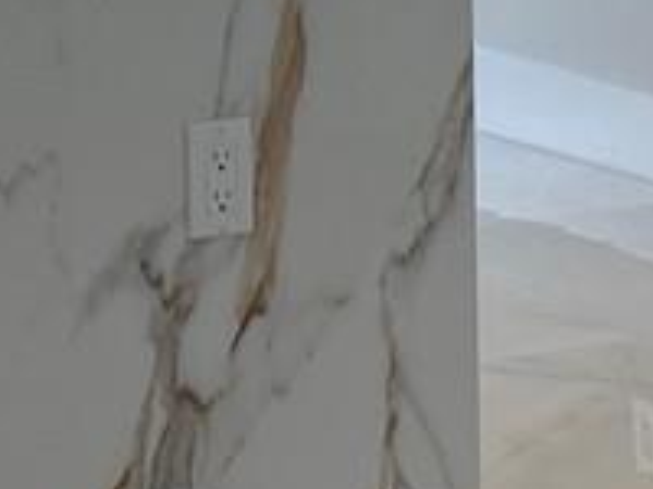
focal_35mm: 246
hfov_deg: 8.0
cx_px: 297
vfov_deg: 6.0
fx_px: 4641
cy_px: -143
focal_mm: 6.76
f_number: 1.78
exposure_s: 1/687
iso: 80
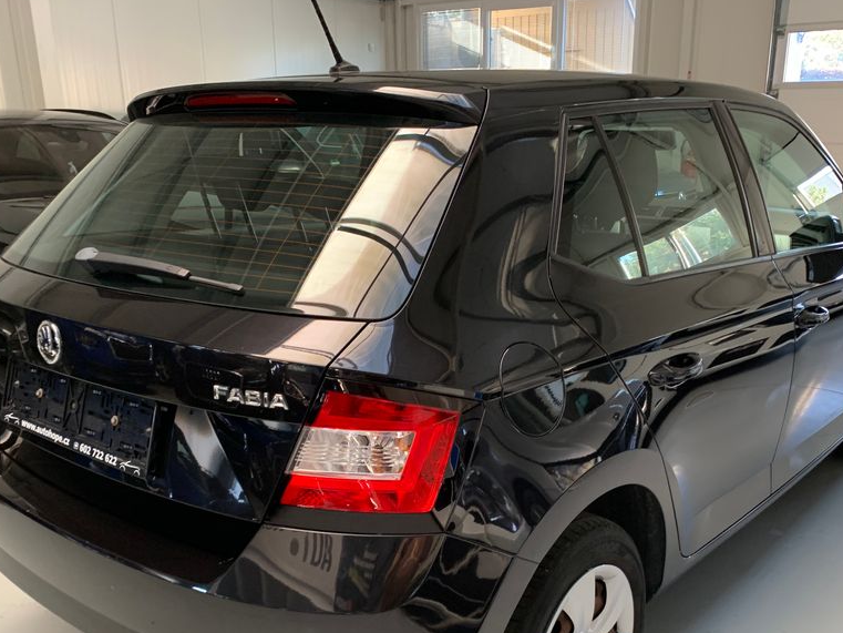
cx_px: 465
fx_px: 852
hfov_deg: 52.5
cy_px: 416
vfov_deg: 40.3
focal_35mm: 35
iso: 200
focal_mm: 4.25
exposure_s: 1/60
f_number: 1.8
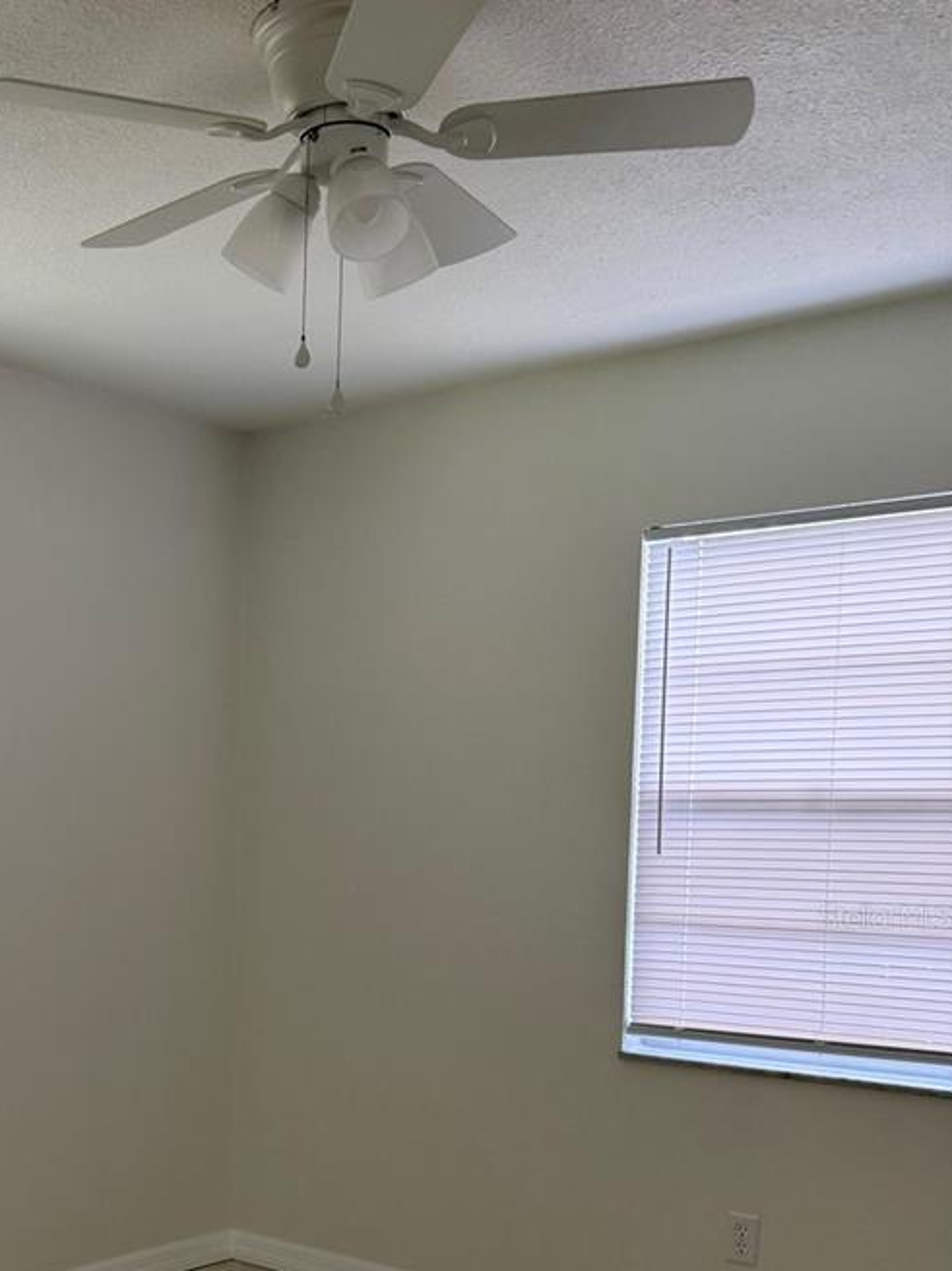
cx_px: 85
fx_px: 1614
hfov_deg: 31.3
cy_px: 916
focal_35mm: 44
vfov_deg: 42.0
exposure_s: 1/121
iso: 200
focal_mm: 6.76
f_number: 1.78
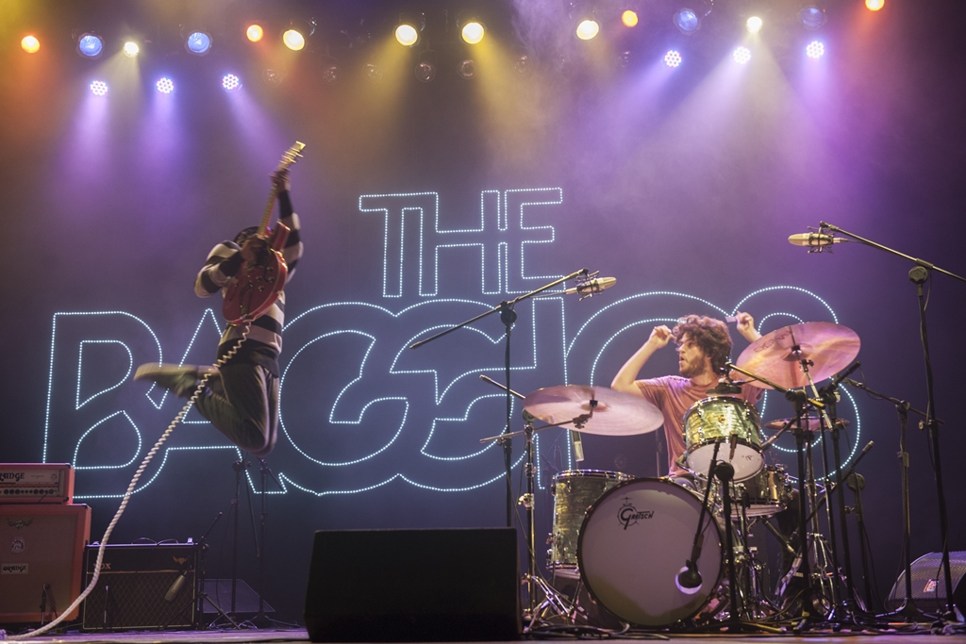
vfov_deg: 28.1
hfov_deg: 41.1
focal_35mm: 48
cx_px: 483
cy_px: 322
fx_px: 1288
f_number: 4
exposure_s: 1/100
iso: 1000
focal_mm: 48
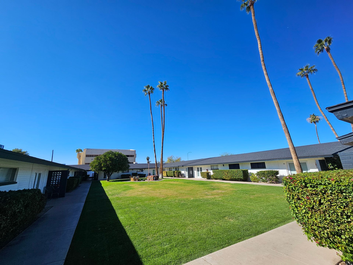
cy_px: 132
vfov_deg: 89.9
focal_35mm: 13
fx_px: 133
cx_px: 176
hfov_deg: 106.2
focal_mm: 2.2
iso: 50
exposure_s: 1/2234
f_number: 2.2
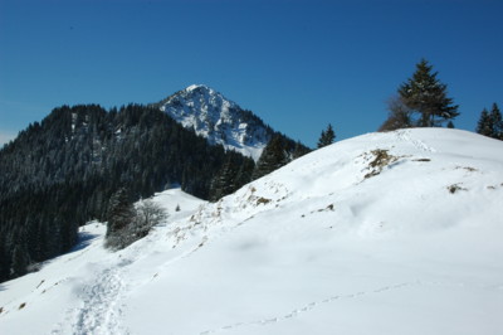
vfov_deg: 31.8
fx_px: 586
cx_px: 252
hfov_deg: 46.4
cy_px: 168
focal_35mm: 42
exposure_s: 1/200
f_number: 20
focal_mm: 28
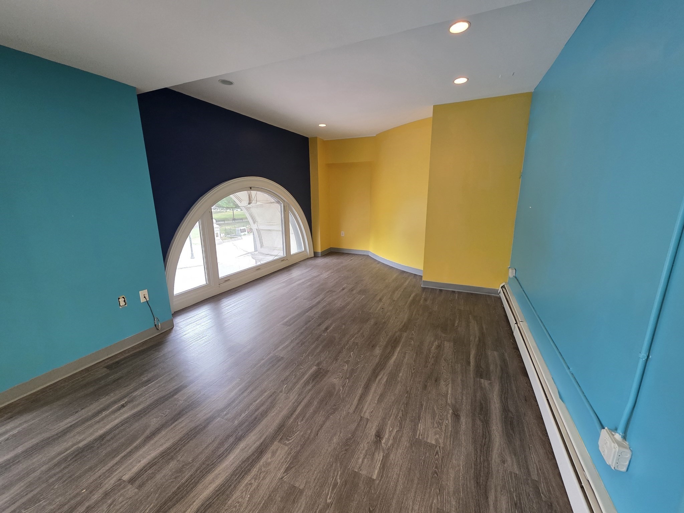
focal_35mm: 13
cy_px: 256
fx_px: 257
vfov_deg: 89.9
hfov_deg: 106.2
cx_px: 342
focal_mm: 2.2
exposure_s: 1/120
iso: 250
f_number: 1.9
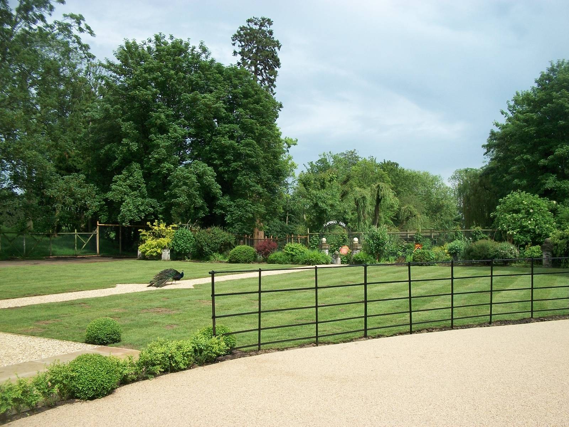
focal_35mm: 32
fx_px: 526
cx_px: 284
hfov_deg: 56.8
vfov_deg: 44.2
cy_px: 214
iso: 80
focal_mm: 5.7
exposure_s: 1/320
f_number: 5.5
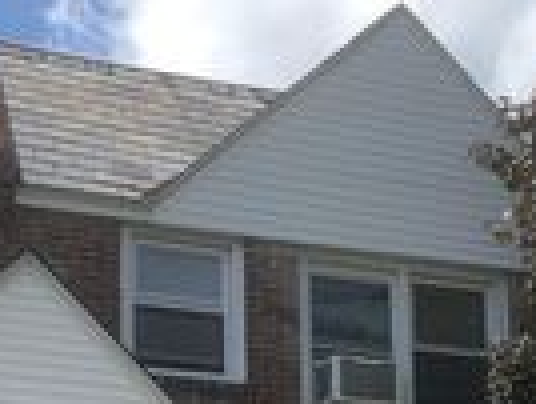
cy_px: 546
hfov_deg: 17.8
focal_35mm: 108
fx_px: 1675
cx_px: 508
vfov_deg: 13.2
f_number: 2.2
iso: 25
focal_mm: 4.15
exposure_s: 1/1425
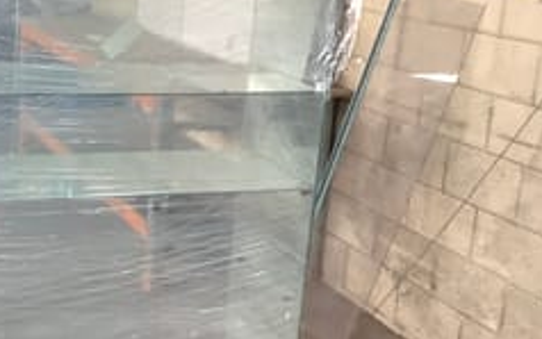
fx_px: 1020
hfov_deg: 29.0
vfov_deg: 18.9
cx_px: 100
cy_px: 188
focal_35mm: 69
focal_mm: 3.3
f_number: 2.4
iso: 200
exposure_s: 1/50
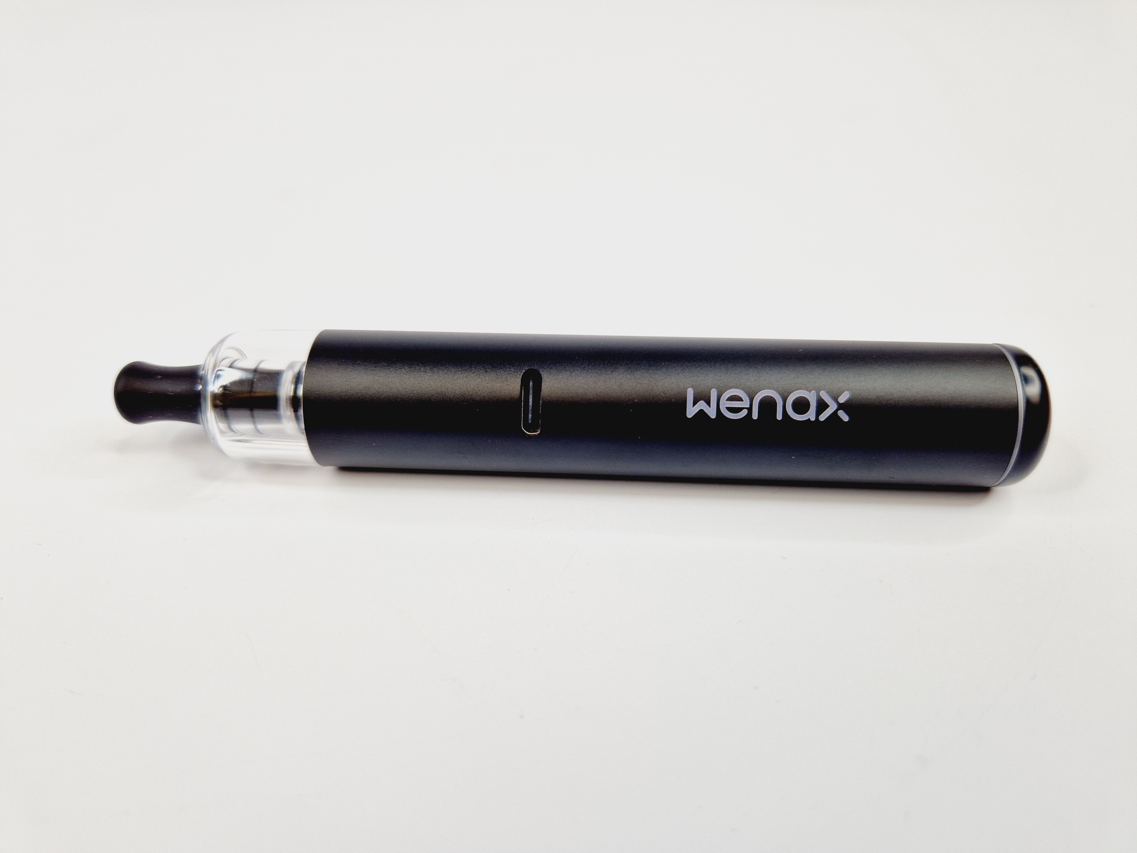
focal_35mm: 23
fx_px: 755
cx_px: 568
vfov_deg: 58.9
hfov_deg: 73.9
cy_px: 426
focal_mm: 5.4
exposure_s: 1/115
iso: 50
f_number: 1.8
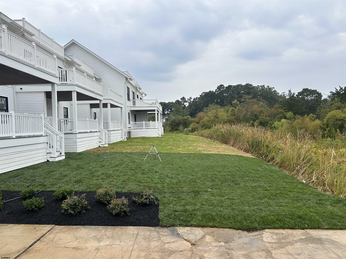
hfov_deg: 67.3
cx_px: 173
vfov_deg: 53.1
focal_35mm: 26
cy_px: 130
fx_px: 260
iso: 50
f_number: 1.5
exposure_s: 1/909
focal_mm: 5.7
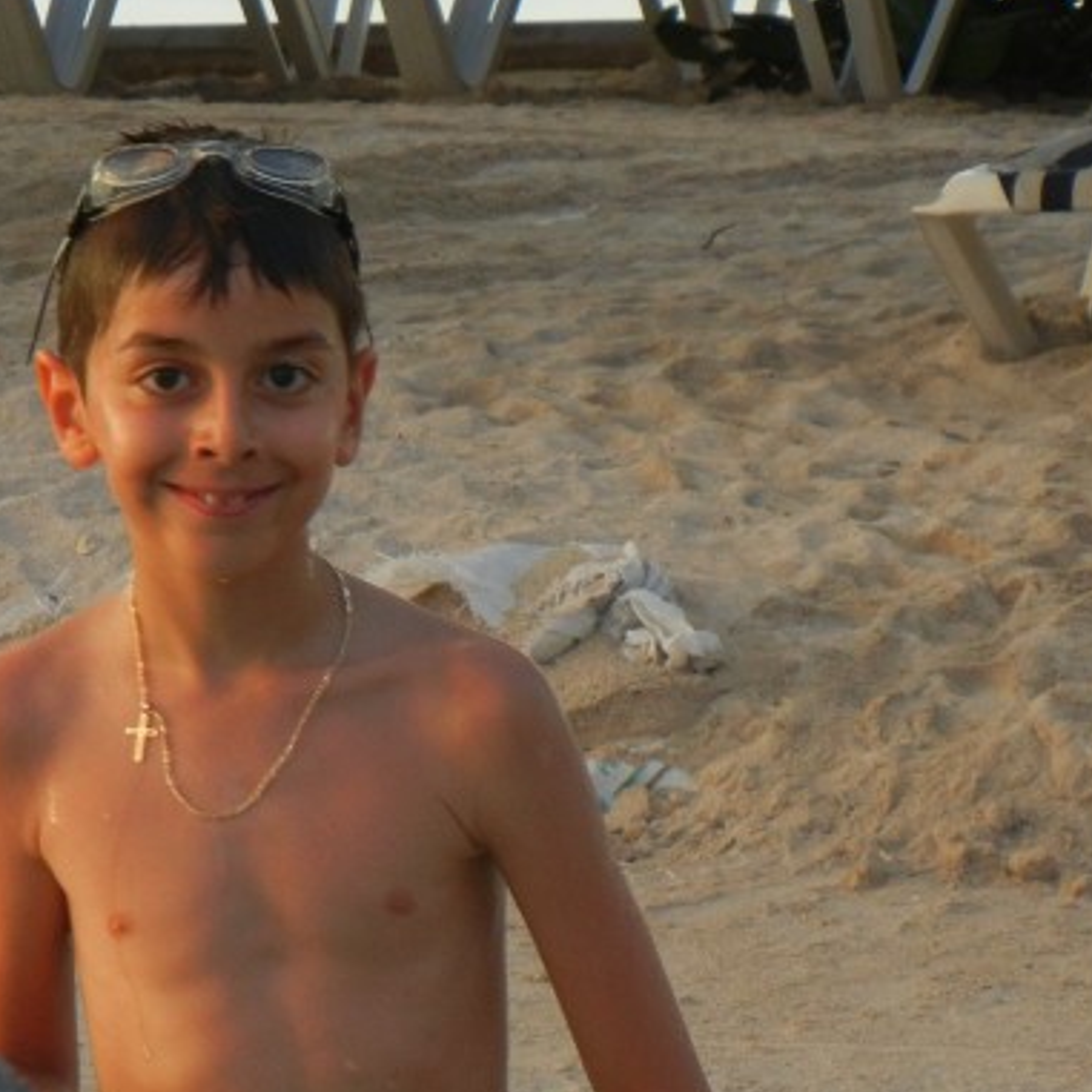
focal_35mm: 361
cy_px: 837
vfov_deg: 4.9
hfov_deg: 4.9
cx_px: 304
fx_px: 12884
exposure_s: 1/60
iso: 203
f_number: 4.6
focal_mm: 27.4
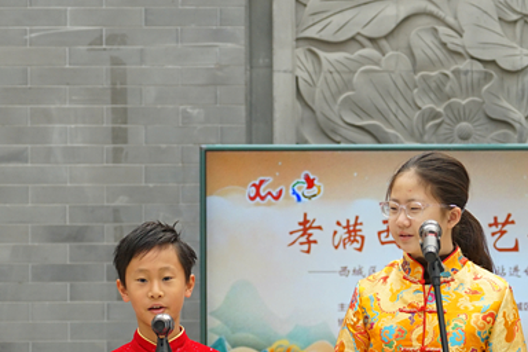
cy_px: 287
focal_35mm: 225
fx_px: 3300
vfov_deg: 6.1
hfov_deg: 9.1
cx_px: 327
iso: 400
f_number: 2.8
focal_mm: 80
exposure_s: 1/320
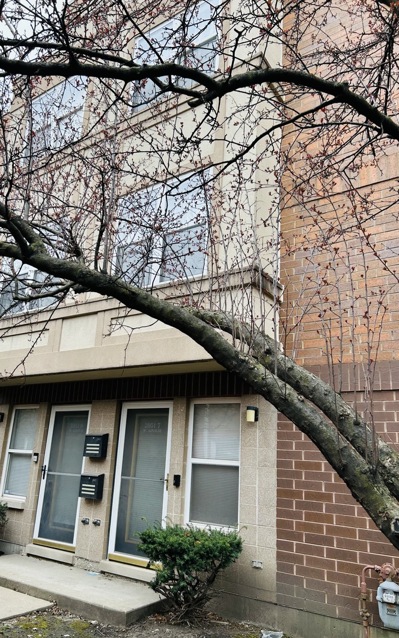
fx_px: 487
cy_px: 323
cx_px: 167
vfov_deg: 66.5
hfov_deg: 44.4
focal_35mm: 28
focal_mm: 5.7
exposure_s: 1/404
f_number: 1.5
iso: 50
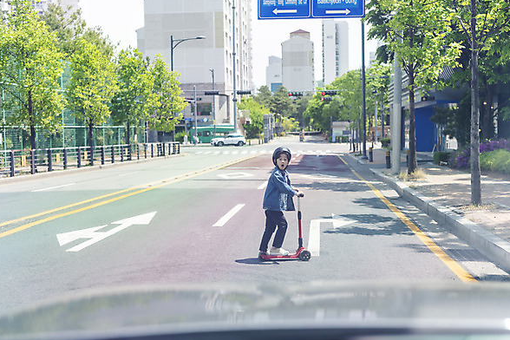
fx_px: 722
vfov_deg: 26.5
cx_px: 254
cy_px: 171
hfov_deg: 38.9
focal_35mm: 51
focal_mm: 50
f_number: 2.8
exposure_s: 1/200
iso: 200
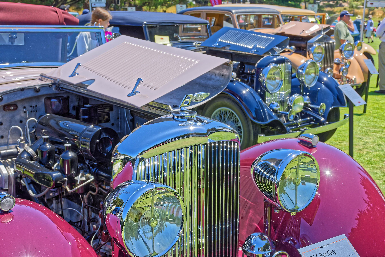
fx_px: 513
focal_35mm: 48
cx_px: 192
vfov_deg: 28.1
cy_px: 128
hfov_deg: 41.1
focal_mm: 32
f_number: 8
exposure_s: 1/100
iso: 100
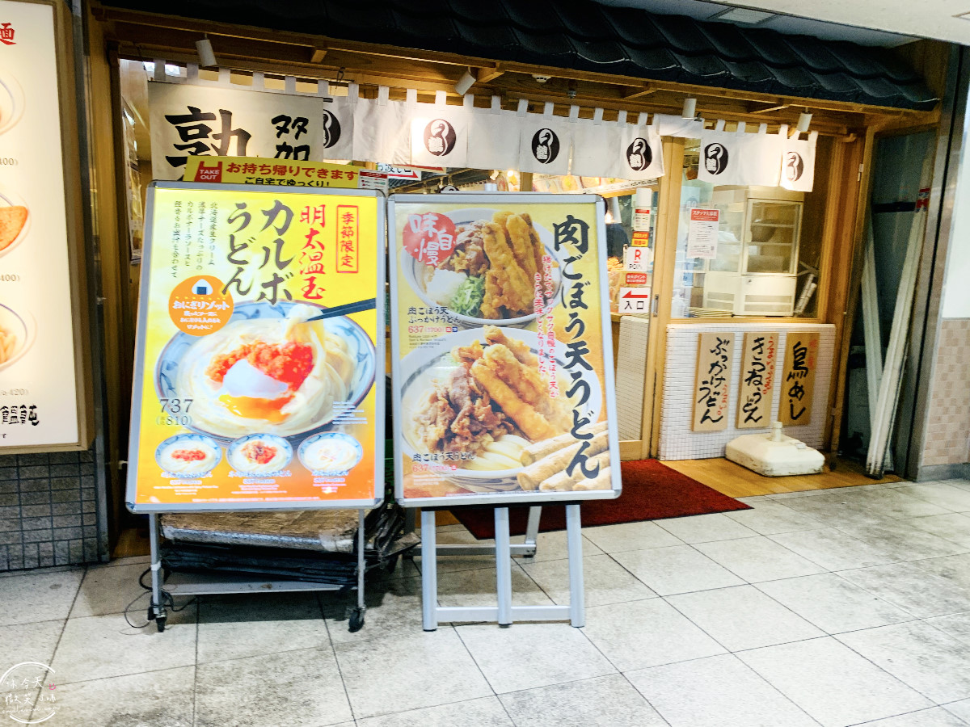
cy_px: 364
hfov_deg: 67.3
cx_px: 485
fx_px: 729
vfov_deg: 53.1
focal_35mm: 26
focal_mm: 4.25
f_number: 1.8
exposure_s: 1/120
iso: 64
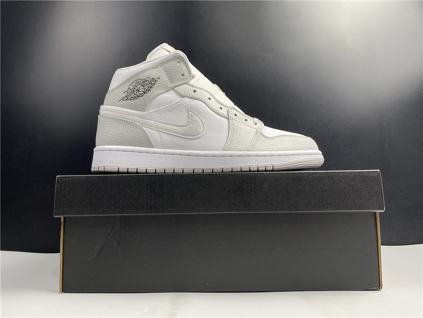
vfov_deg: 53.1
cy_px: 159
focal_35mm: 26
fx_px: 318
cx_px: 212
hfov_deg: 67.3
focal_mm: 4.25
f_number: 1.8
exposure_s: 1/100
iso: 80
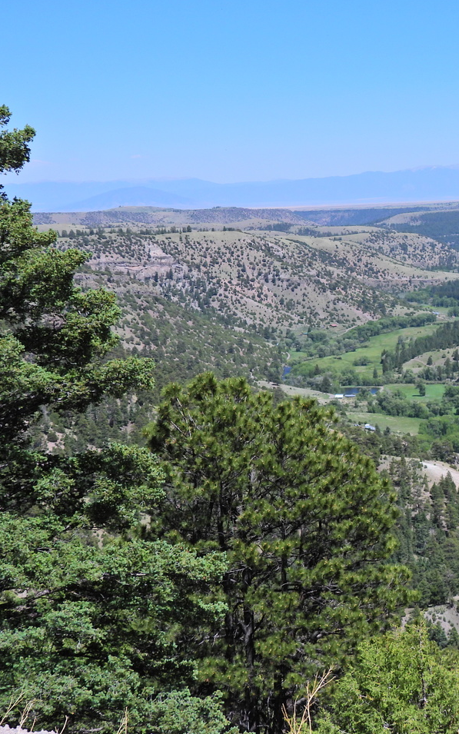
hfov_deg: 18.0
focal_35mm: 71
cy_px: 367
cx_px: 423
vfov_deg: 29.0
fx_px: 1421
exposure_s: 1/2000
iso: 100
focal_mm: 8.9
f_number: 3.5
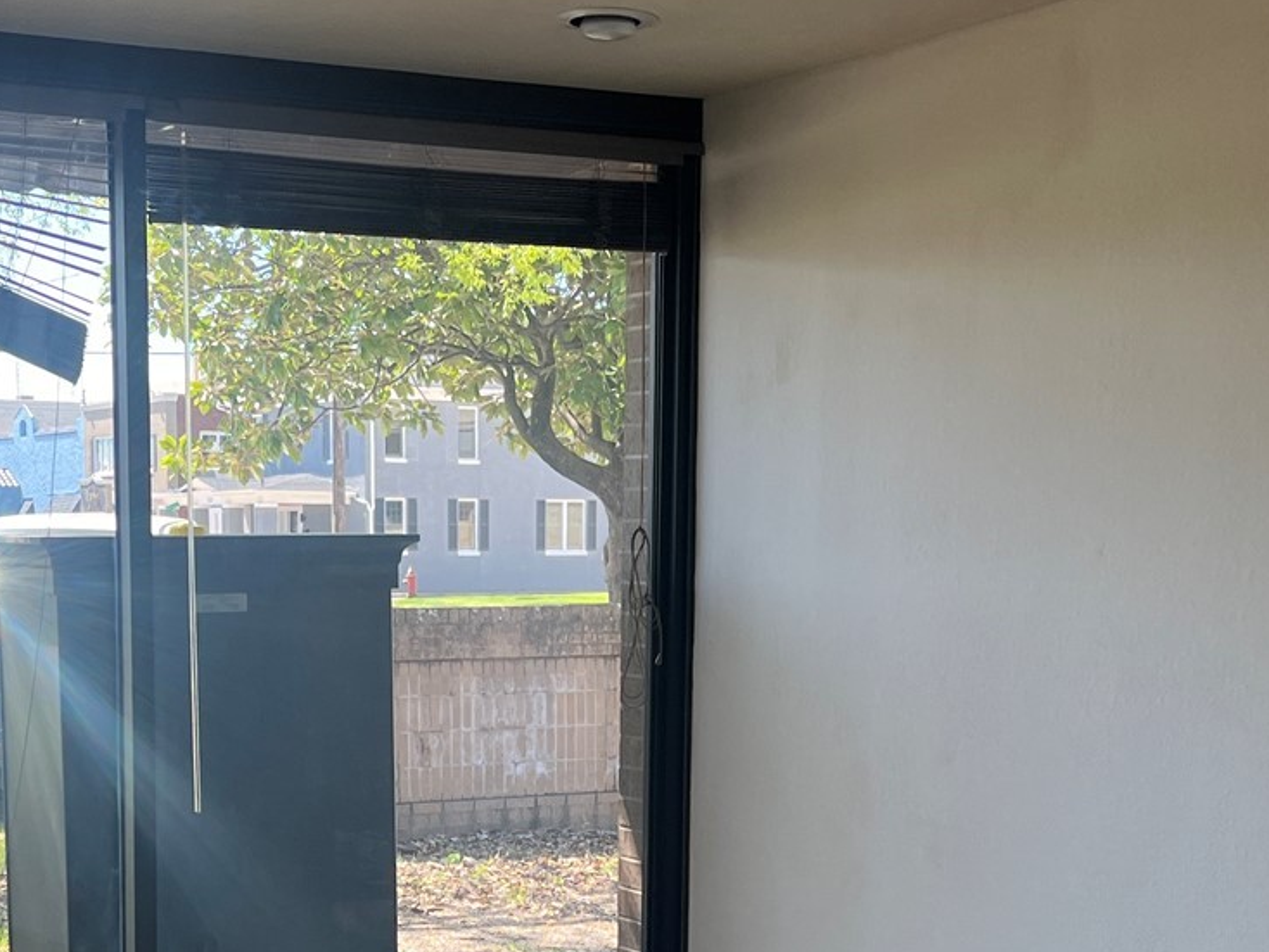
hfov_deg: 28.4
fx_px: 2494
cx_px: 460
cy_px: 833
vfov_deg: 21.2
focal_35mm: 68
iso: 40
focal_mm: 5.7
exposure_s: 1/204
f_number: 1.5
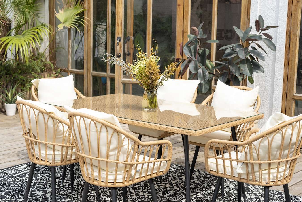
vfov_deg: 25.2
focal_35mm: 54
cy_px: 101
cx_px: 151
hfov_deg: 37.1
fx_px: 450
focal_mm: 53.7
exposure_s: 1/320
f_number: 7.1
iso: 100
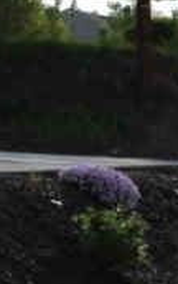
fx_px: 1756
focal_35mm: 227
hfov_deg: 5.3
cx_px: 644
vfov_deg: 9.1
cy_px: 320
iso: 3200
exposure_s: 1/1600
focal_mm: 25
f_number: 20
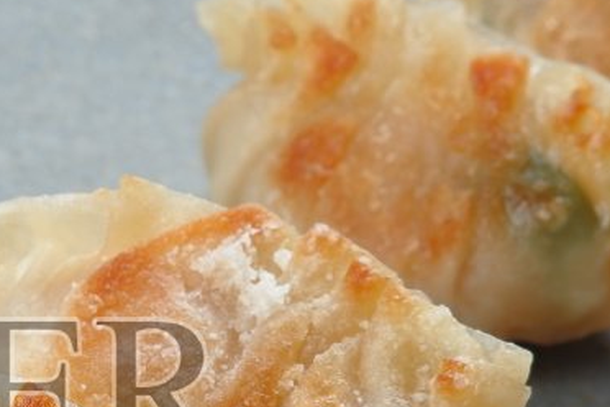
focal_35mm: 228
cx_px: -34
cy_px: 431
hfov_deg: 9.0
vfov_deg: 6.0
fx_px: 3863
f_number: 9
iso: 100
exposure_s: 1/100
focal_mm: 35
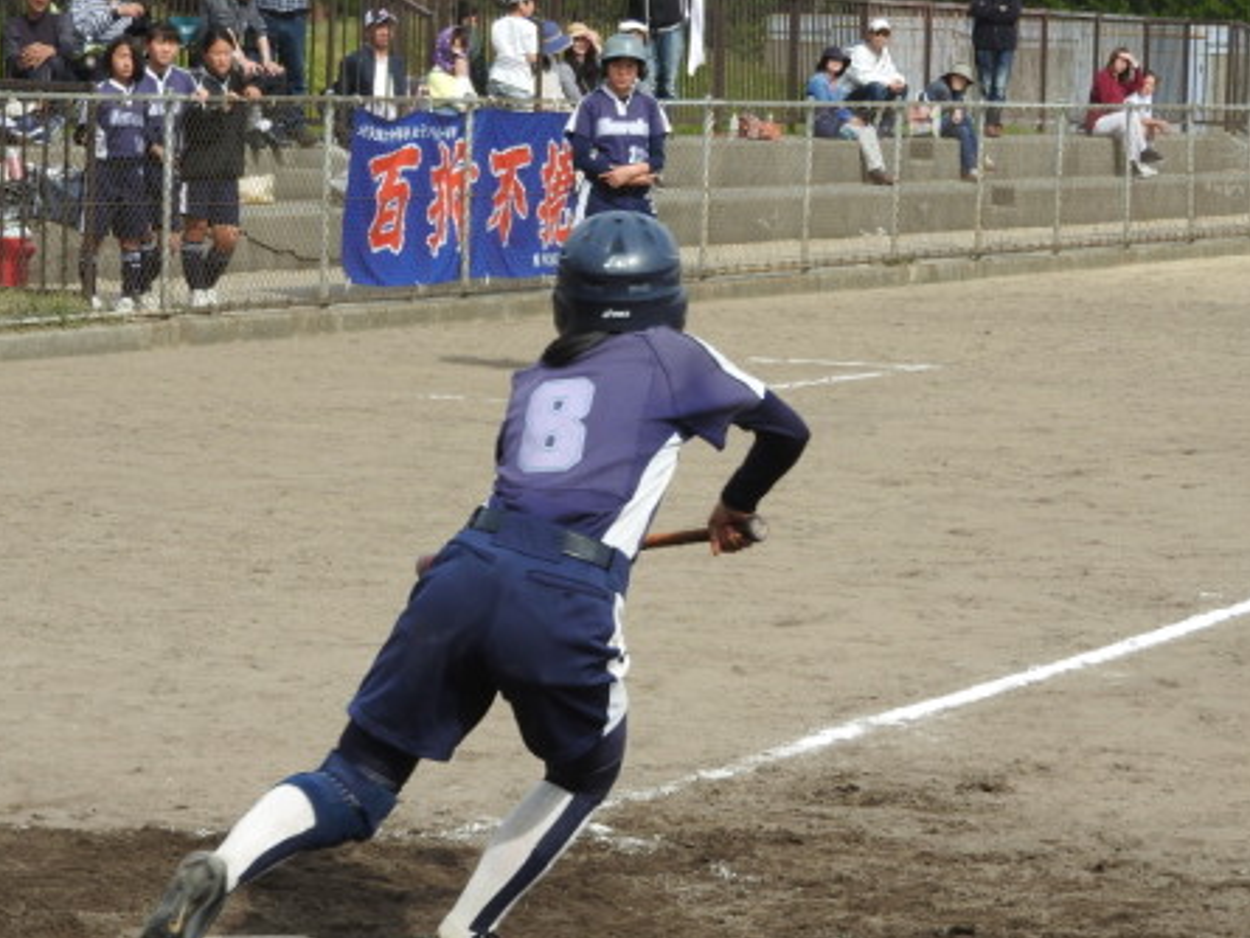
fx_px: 5599
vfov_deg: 9.6
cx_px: 601
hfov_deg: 12.7
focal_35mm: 155
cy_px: 514
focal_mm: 20.6
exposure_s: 1/500
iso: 100
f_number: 5
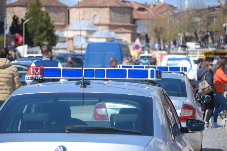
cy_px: 76
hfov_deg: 13.7
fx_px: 946
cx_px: 114
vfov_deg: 9.1
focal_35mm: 150
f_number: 14
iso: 160
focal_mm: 100
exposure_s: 1/800
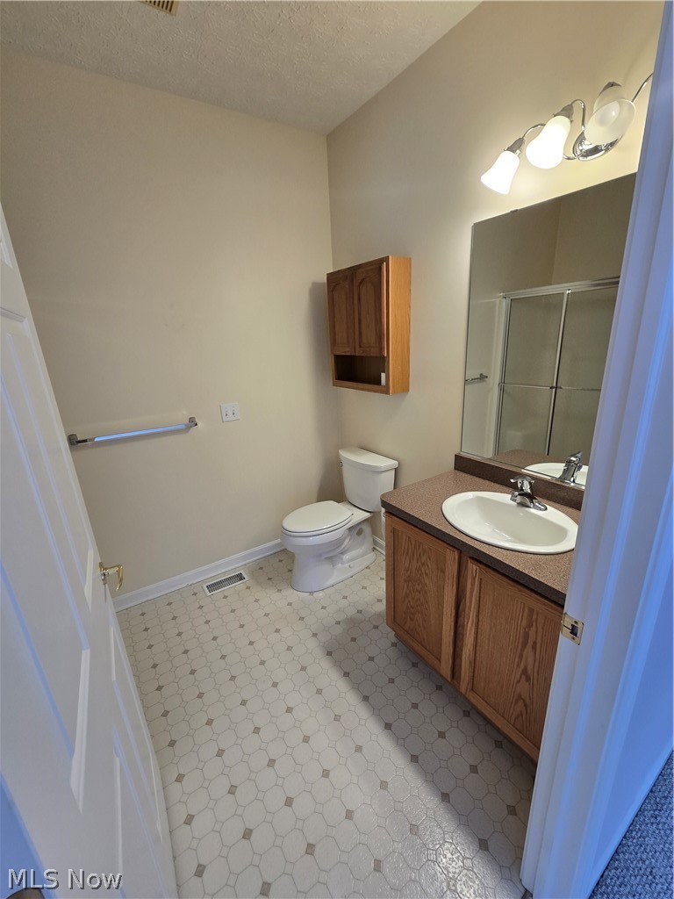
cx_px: 337
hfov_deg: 89.9
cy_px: 450
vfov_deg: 106.2
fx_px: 337
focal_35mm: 13
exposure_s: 1/60
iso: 125
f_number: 2.2
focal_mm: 2.2
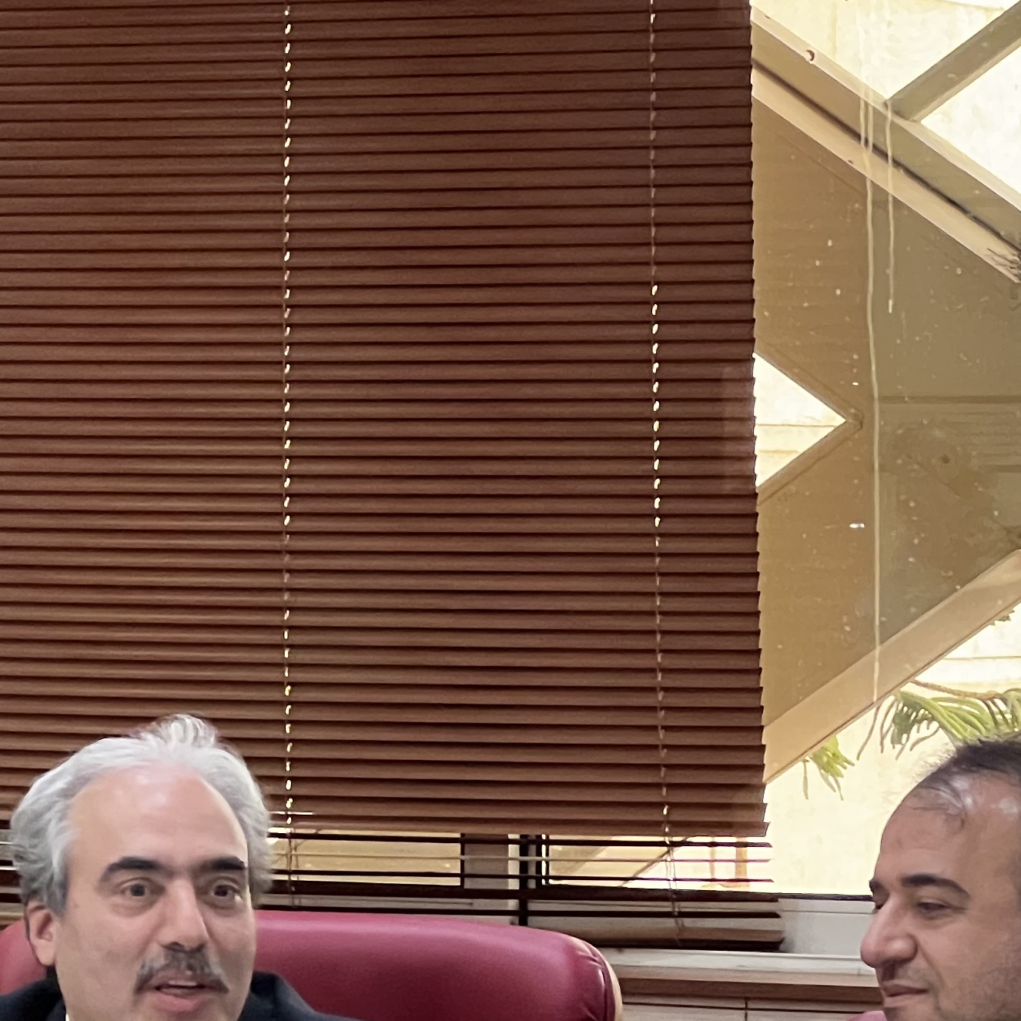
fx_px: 6908
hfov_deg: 8.5
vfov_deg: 8.4
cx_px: 551
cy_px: 715
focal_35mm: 207
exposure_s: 1/50
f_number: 2.8
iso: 500
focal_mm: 9
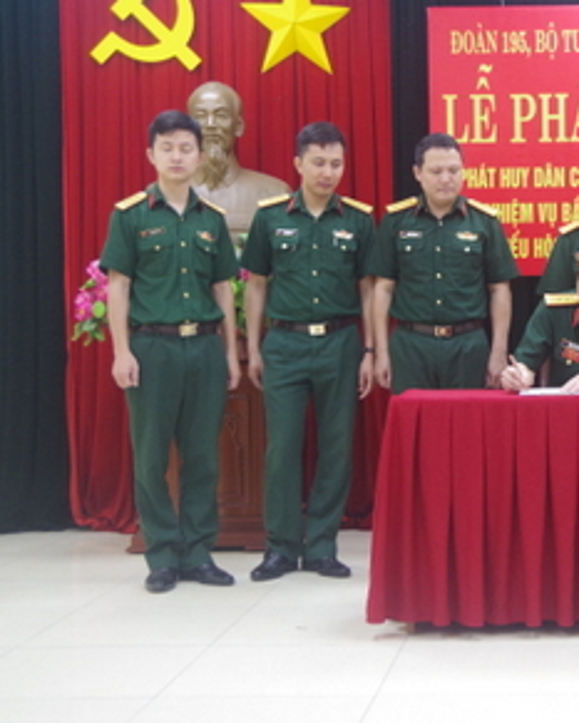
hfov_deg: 20.1
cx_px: 577
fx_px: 1584
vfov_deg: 25.7
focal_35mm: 74
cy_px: 357
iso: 800
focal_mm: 31
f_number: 4.5
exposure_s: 1/60
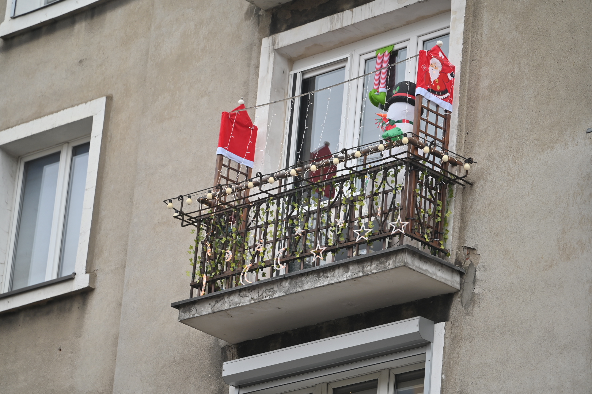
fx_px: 2960
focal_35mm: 180
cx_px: 296
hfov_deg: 11.4
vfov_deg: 7.6
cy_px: 197
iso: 100
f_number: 2.8
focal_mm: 180
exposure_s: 1/125
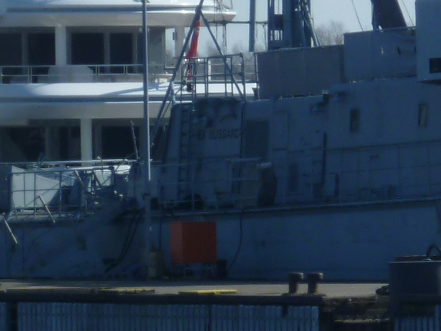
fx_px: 7951
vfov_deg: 2.4
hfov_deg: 3.2
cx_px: 630
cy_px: 178
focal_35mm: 624
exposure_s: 1/250
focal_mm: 25
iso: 80
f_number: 6.9
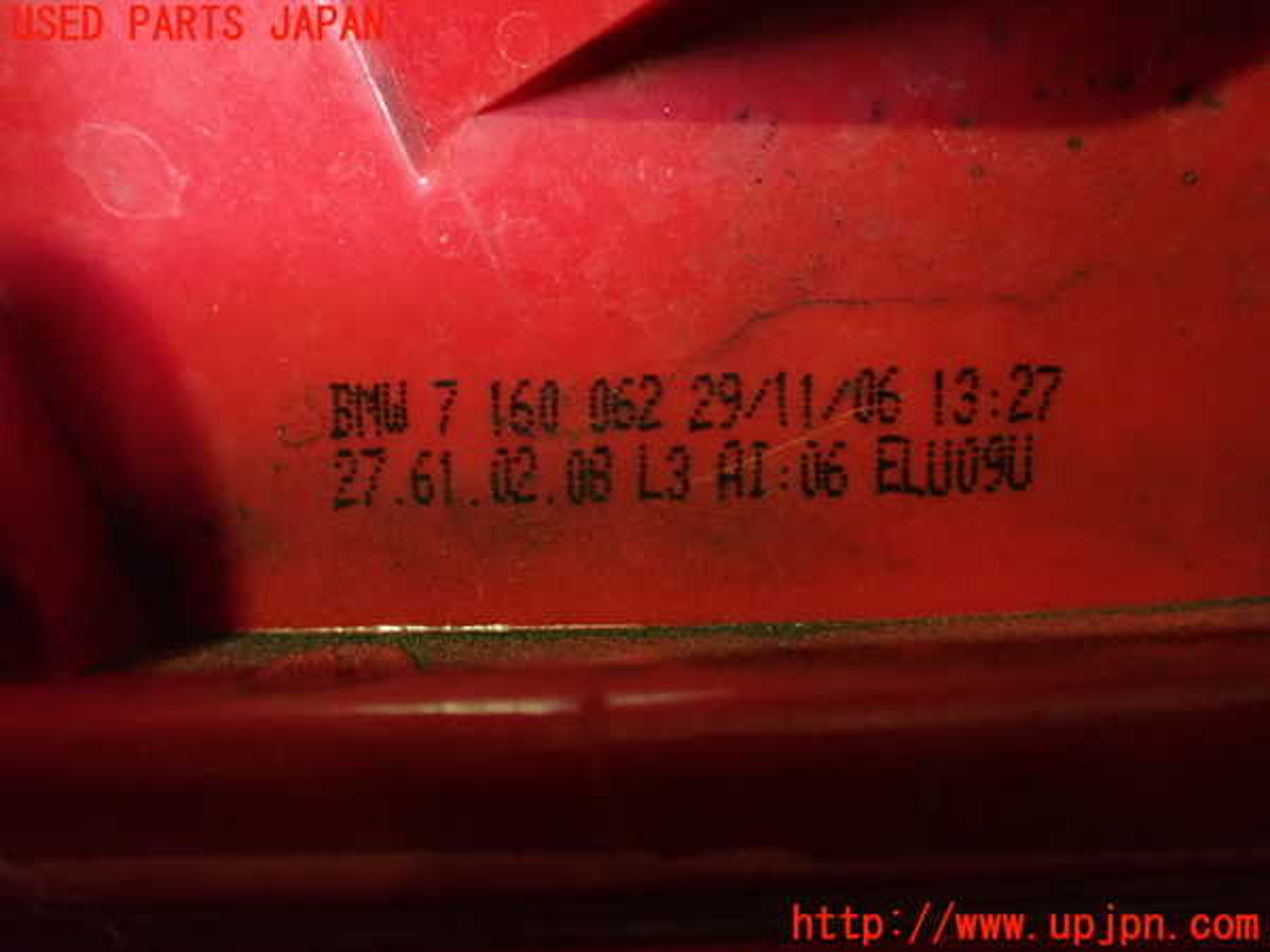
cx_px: 635
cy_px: 476
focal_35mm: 30
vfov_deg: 46.8
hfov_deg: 60.0
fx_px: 1101
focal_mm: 5.4
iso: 1250
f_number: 2.3
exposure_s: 1/30
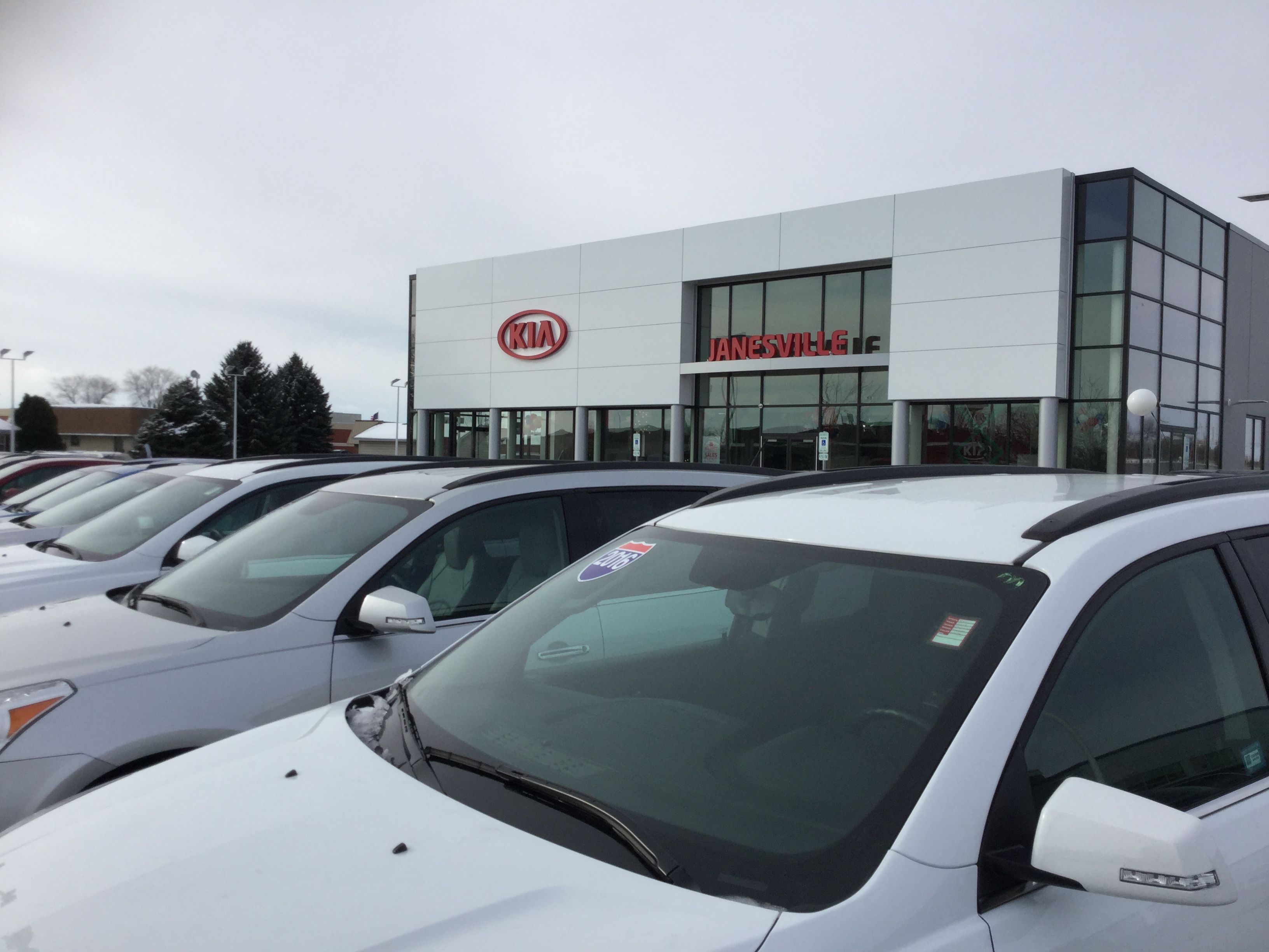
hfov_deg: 58.4
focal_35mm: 31
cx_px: 634
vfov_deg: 45.4
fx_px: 1136
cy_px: 476
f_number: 2.4
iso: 25
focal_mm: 3.3
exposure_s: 1/1773
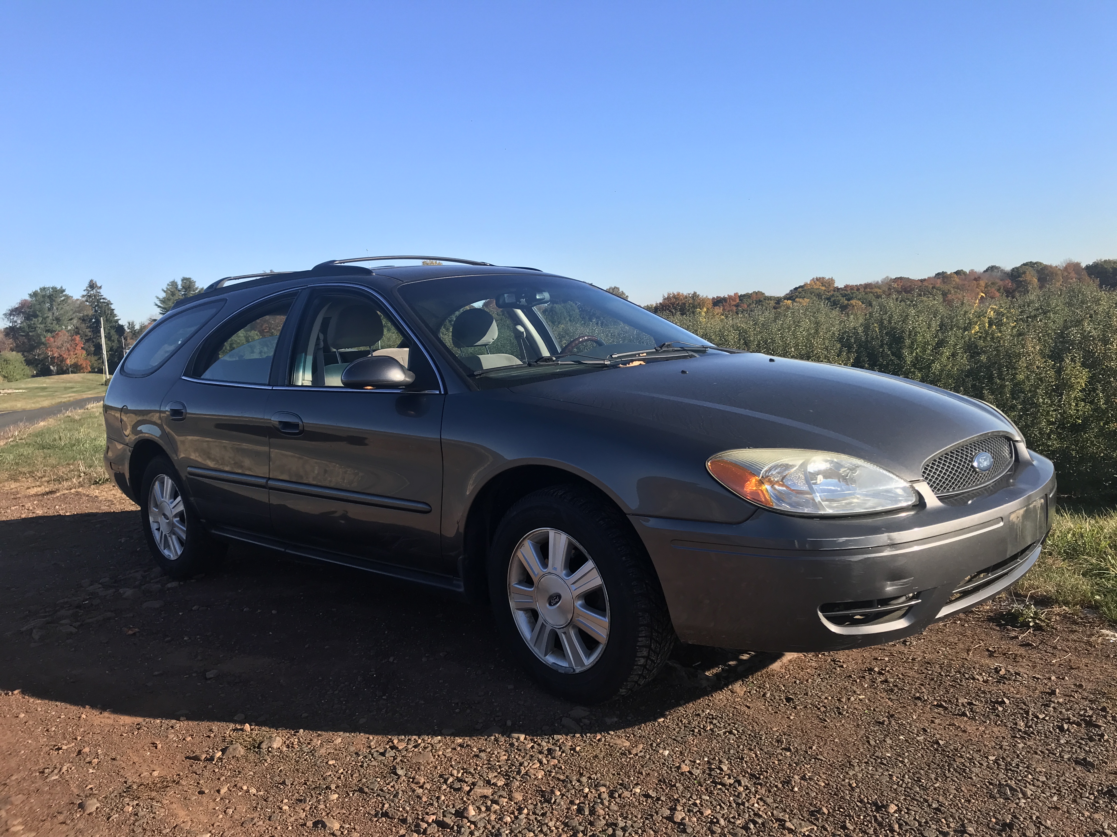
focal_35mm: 28
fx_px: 904
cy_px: 418
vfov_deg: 49.7
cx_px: 558
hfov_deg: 63.4
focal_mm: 3.99
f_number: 1.8
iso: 20
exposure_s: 1/1473
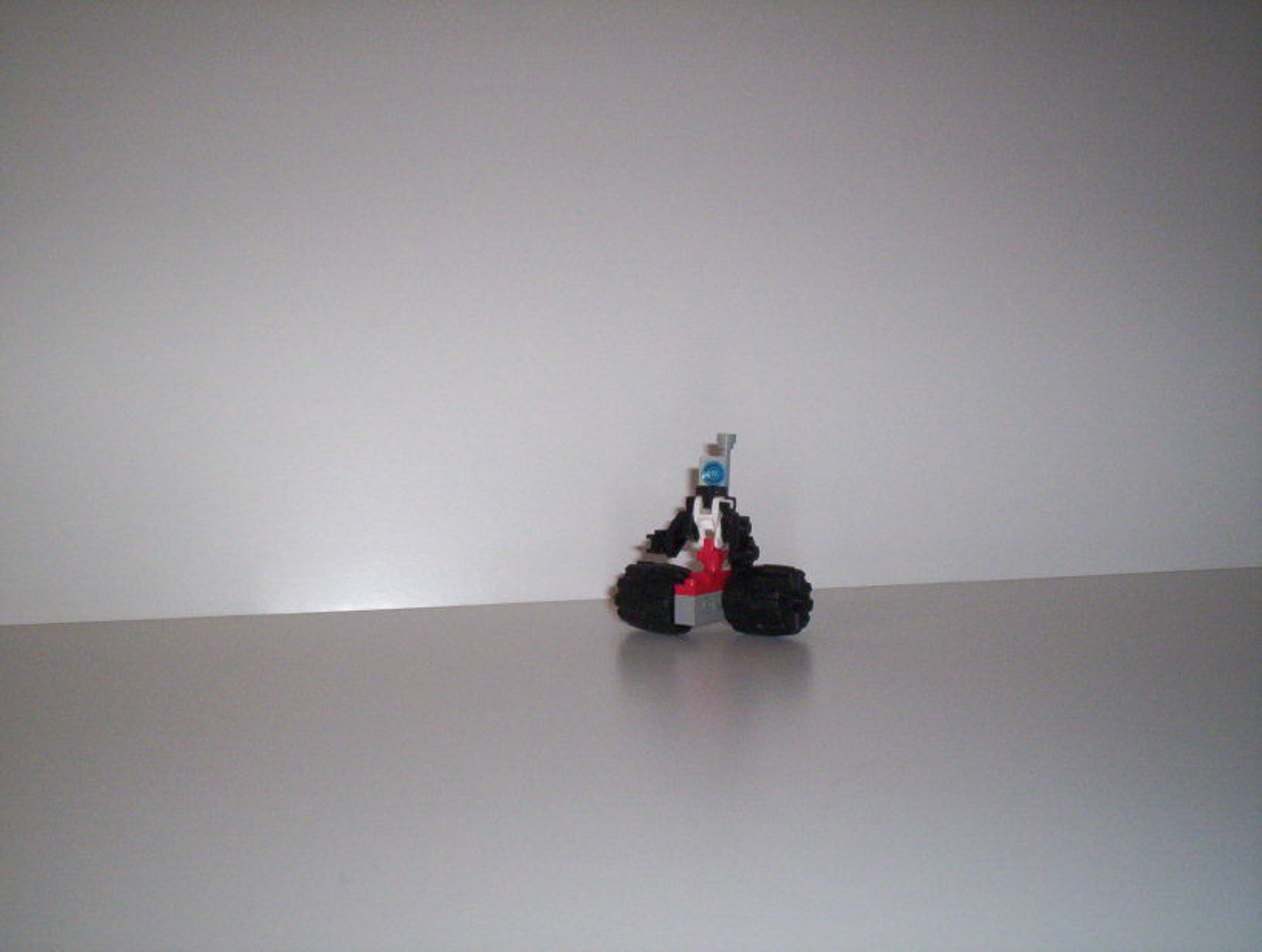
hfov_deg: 48.9
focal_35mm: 38
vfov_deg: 37.9
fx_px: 1389
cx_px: 631
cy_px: 476
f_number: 4.5
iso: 140
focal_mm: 4.99
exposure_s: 1/42.4
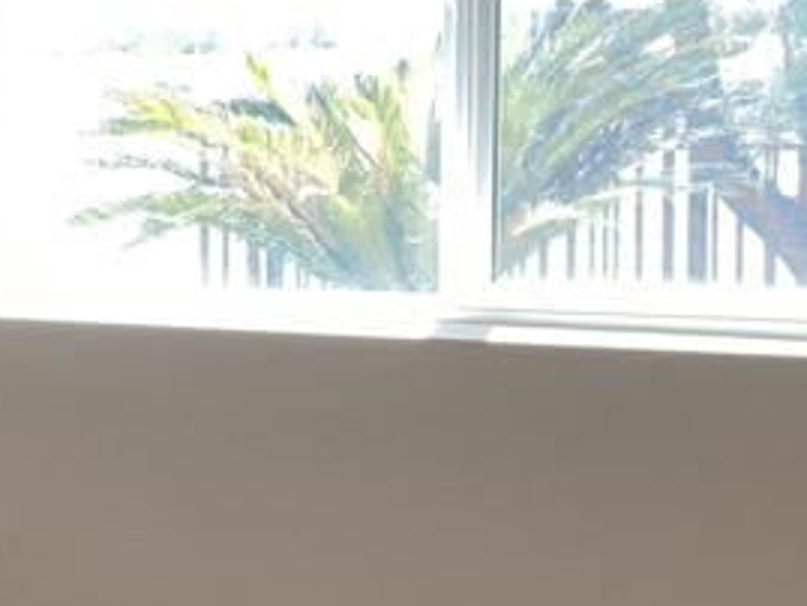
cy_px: 243
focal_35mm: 95
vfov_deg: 15.6
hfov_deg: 18.7
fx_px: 2216
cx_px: -333
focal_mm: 5.1
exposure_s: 1/428
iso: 64
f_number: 1.6
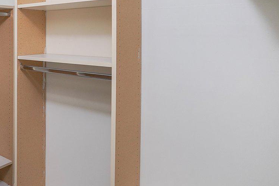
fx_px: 256
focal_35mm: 33
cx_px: -64
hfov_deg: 39.3
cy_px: 31
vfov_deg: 38.2
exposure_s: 1/30
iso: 400
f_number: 4
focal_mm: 12
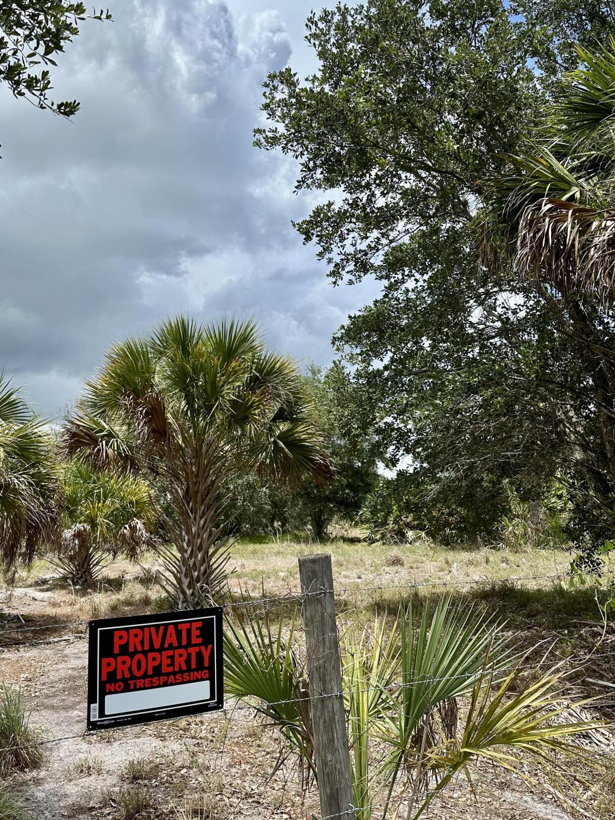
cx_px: 245
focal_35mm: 29
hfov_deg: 47.9
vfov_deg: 61.6
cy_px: 390
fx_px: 687
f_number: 1.78
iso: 80
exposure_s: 1/5263
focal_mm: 6.86
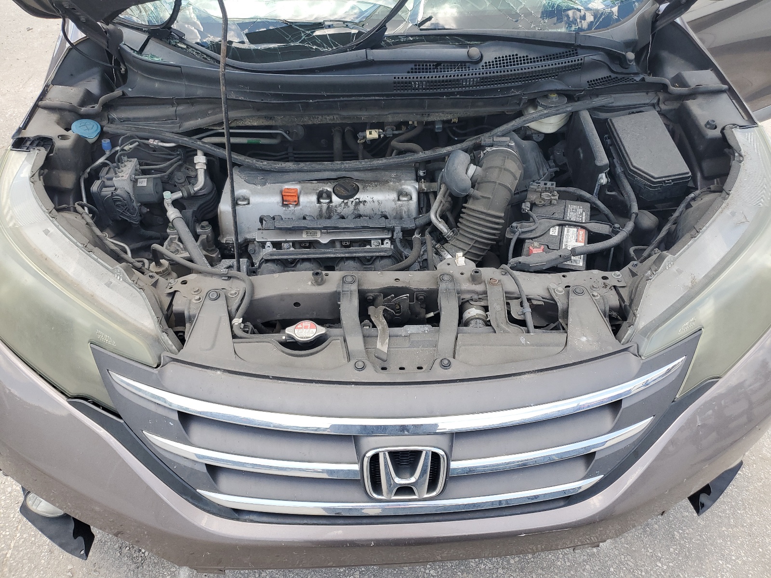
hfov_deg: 67.3
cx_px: 386
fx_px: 579
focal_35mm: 26
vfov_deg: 53.1
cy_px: 289
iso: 50
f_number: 1.5
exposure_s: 1/476
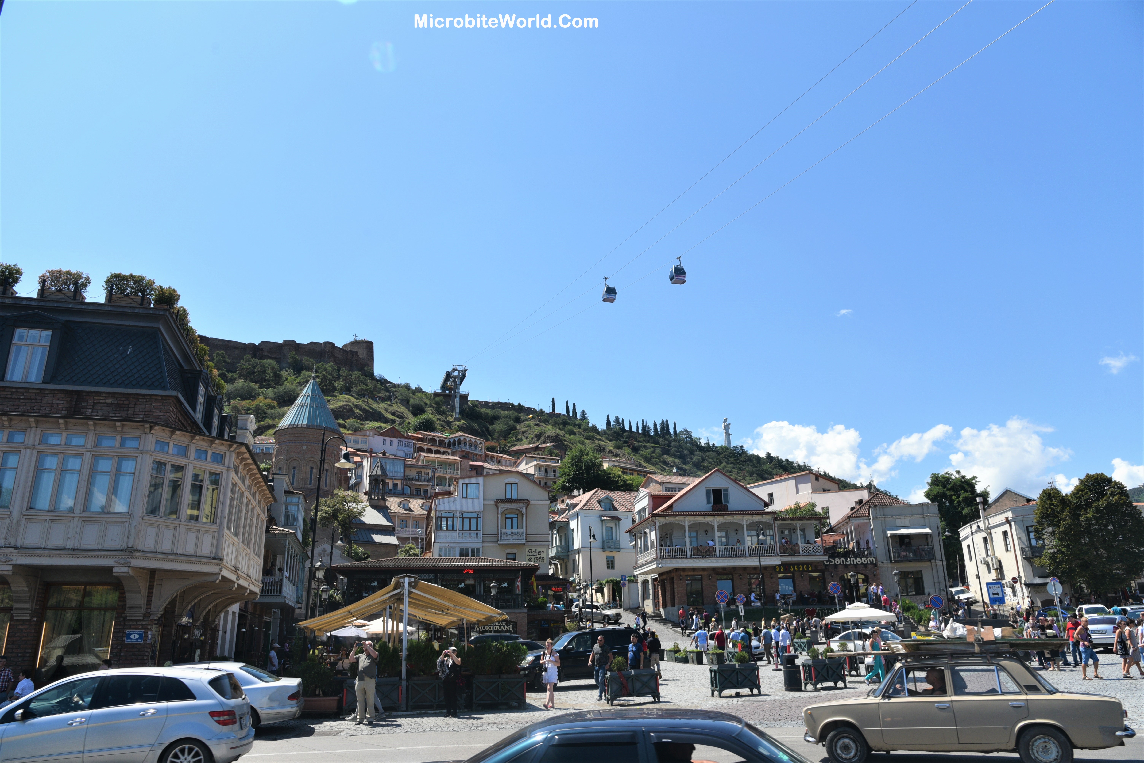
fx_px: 763
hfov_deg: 73.7
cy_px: 382
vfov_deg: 53.2
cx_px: 572
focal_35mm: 24
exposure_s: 1/400
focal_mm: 24
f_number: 10
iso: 200
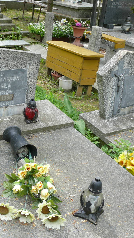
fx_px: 322
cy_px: 119
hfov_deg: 22.5
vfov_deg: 40.6
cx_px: -2
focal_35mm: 51
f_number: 4
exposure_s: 1/200
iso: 100
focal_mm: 7.4
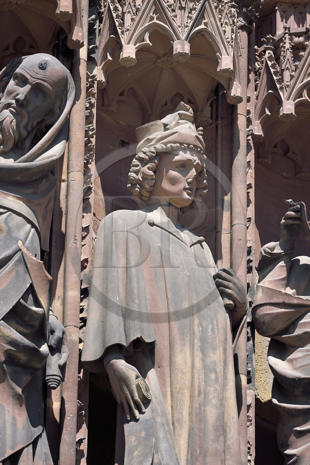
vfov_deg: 10.3
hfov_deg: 6.9
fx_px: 2583
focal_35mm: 200
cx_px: 155
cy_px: 232
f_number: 10
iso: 200
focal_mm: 200
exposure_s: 1/250
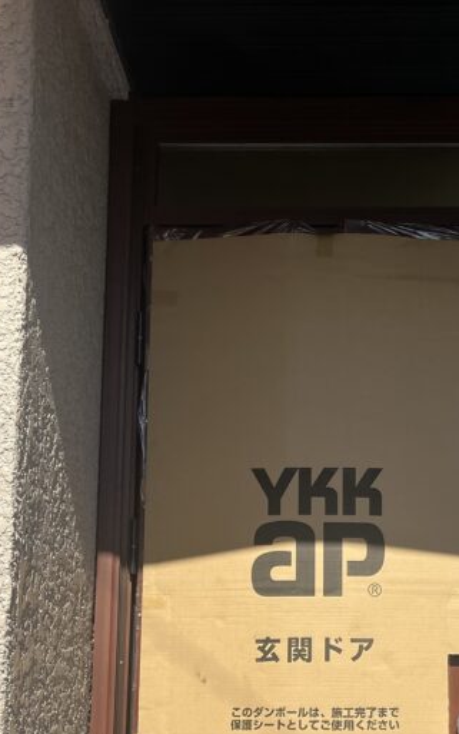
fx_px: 1100
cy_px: 607
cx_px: 372
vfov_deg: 35.5
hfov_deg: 23.2
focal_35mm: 55
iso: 50
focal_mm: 5.1
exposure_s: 1/2967
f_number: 1.6
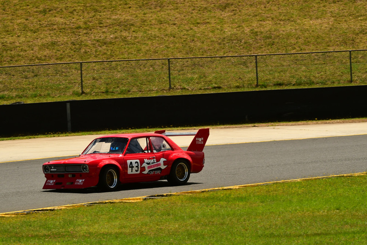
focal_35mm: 375
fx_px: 3824
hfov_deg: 5.5
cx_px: 184
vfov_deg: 3.7
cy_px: 122
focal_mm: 250
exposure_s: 1/640
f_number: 11
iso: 320
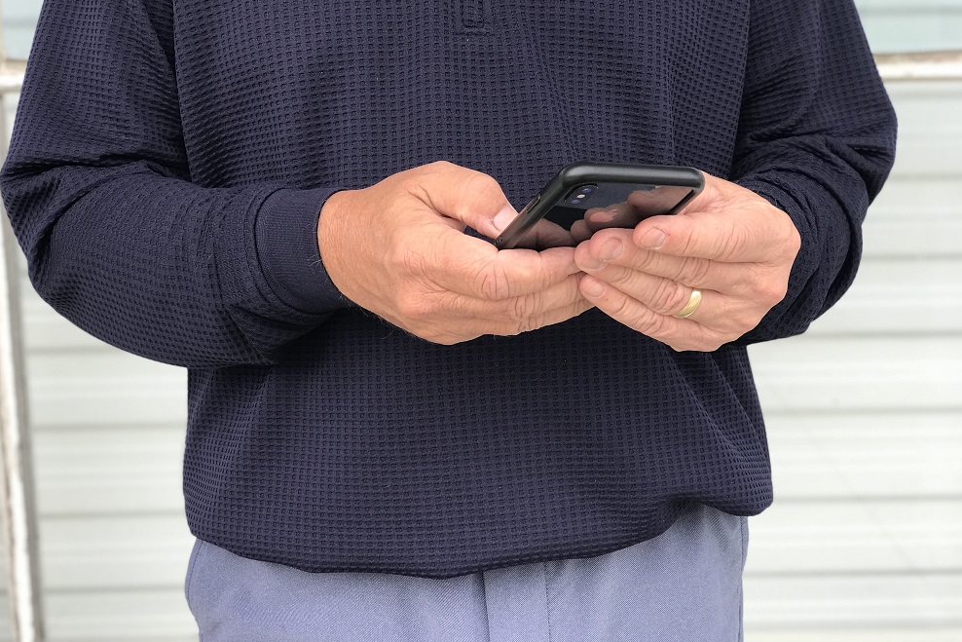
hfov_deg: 33.4
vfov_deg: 22.6
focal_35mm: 60
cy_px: 289
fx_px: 1603
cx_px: 478
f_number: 2.8
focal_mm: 6.6
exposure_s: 1/120
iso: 25
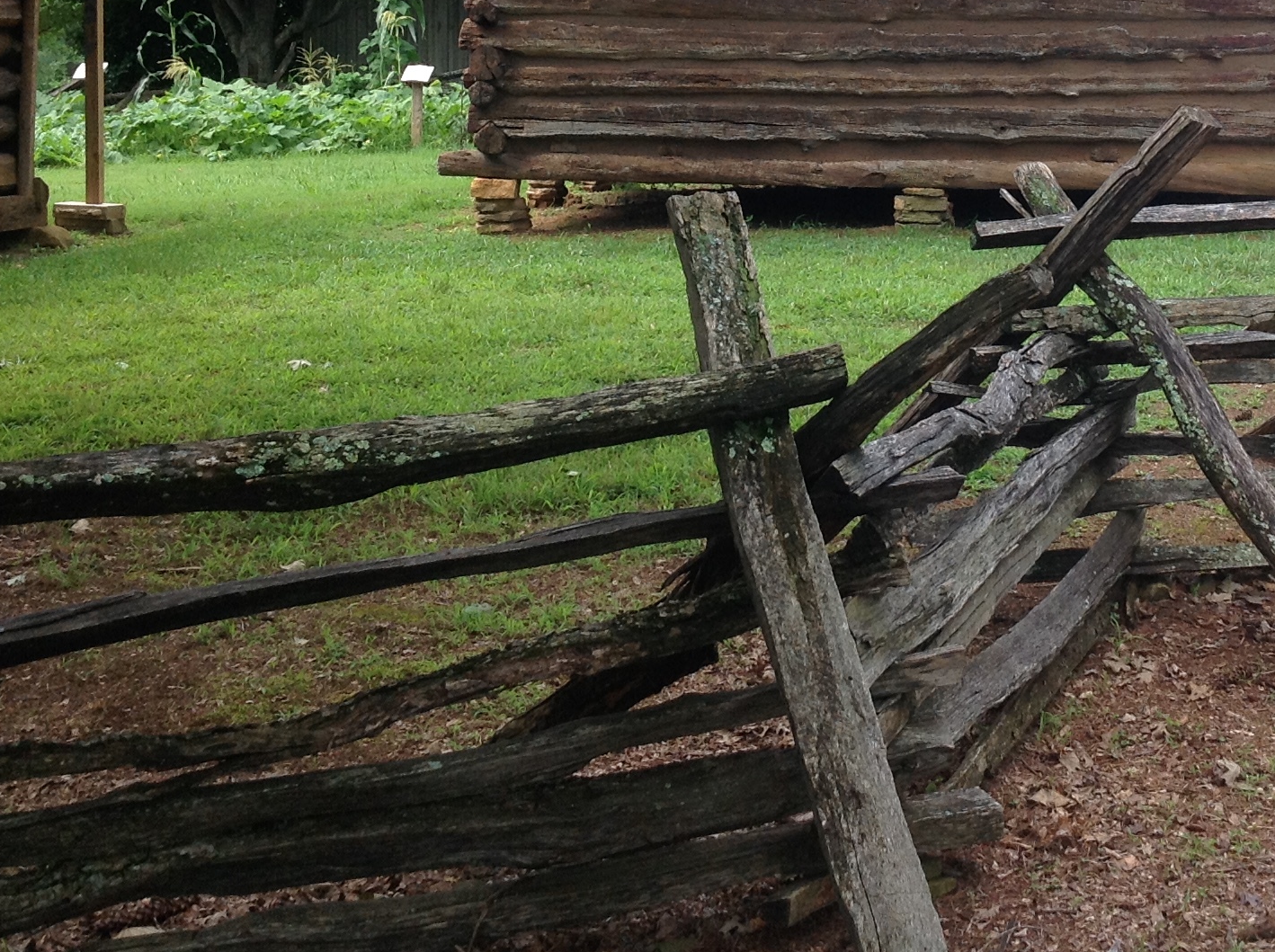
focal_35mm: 64
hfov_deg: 29.9
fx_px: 2354
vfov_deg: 22.3
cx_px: 920
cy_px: 101
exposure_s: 1/336
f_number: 2.4
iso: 50
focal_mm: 4.28
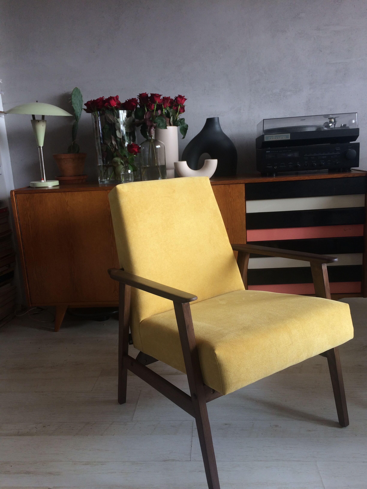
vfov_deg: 61.7
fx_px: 410
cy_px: 244
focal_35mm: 29
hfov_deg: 48.2
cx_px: 184
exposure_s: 1/100
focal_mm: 4.15
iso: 32
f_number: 2.2
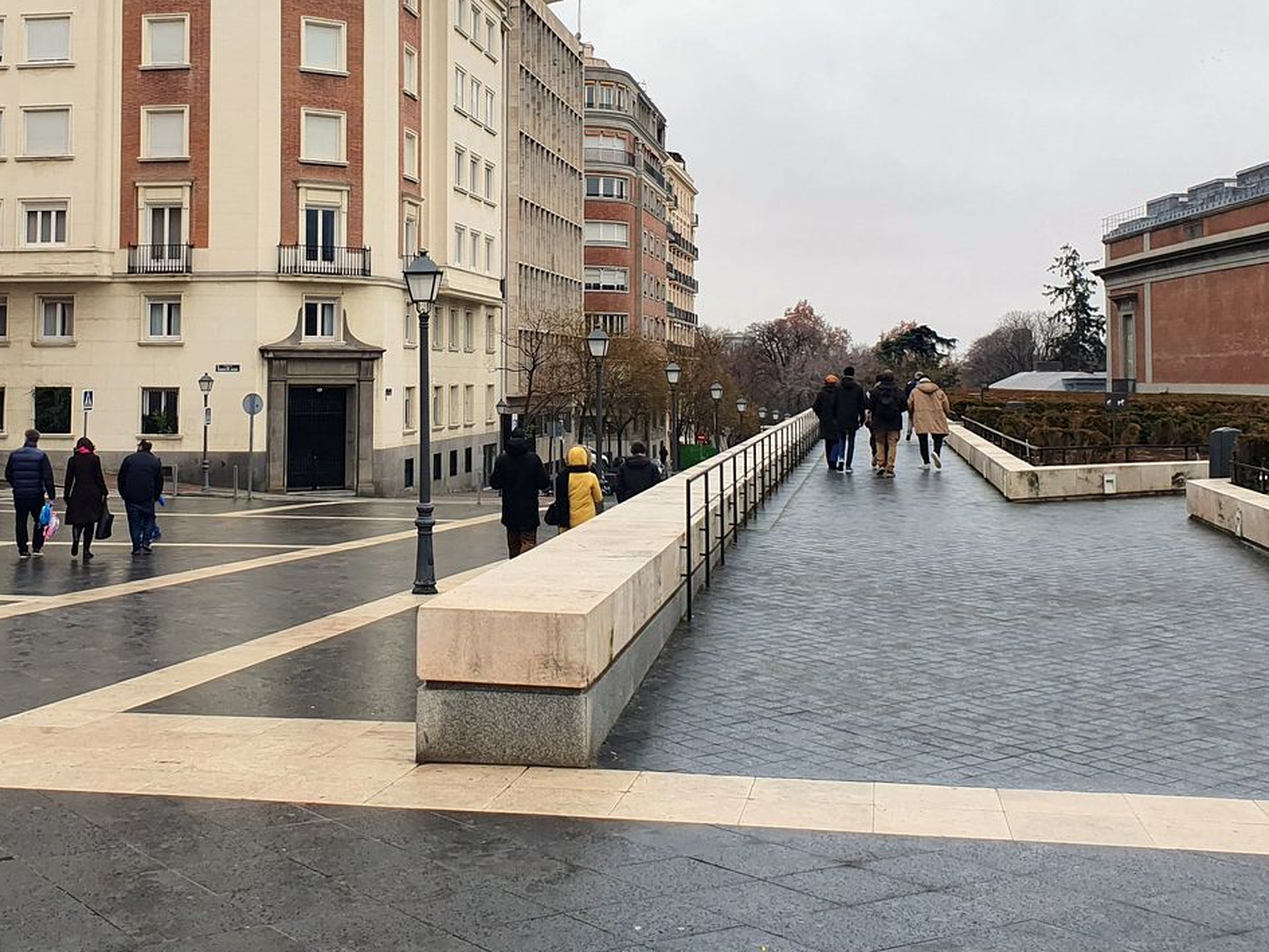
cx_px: 512
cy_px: 285
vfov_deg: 32.5
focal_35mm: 44
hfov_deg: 42.7
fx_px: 1613
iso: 50
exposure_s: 1/334
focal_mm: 4.32
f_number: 2.4
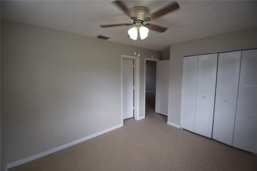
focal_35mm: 15
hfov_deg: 100.4
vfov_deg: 77.3
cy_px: 86
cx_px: 128
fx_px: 107
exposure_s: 1/125
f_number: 3.5
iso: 220
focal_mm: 10
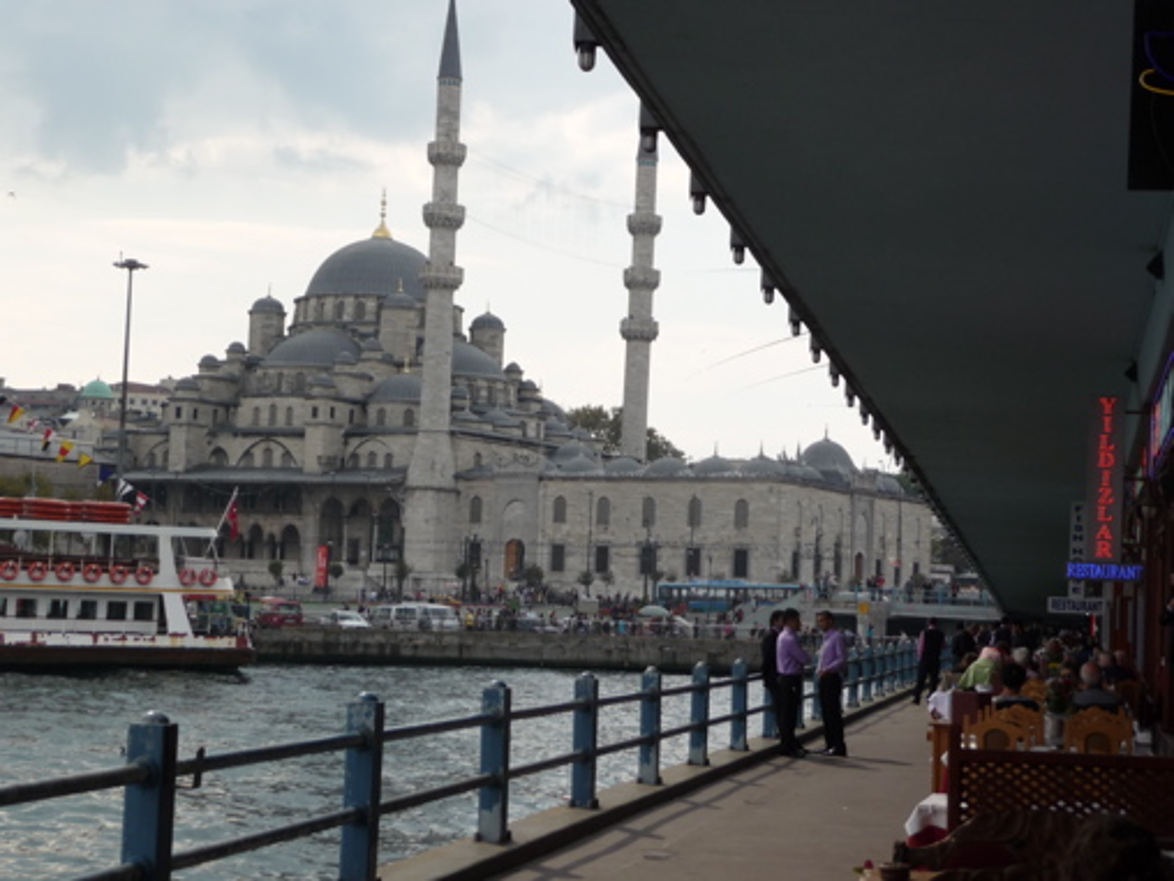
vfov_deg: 21.9
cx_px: 587
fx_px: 2272
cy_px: 440
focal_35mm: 67
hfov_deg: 29.0
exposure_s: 1/400
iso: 100
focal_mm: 11.3
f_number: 4.5
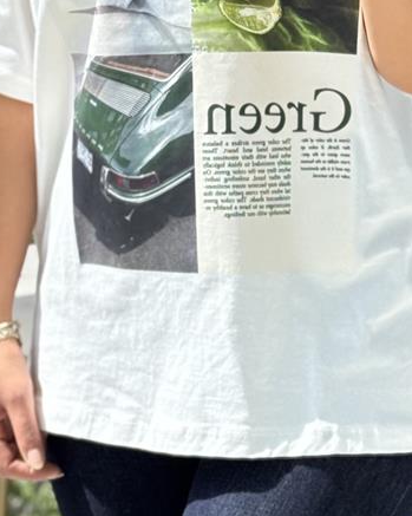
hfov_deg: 10.8
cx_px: 250
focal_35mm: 143
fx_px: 2182
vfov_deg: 13.3
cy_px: 29
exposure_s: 1/975
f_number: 1.78
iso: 80
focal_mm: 6.76
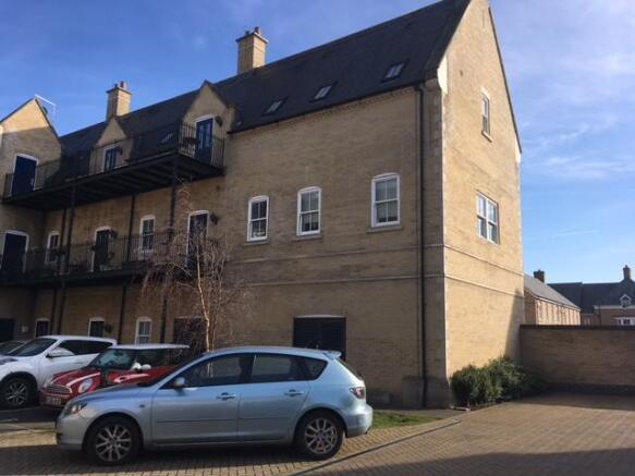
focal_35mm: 29
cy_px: 238
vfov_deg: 48.2
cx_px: 318
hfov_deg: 61.7
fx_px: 532
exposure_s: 1/999
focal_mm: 4.15
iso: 25
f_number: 2.2
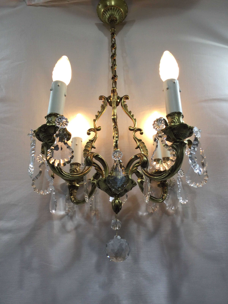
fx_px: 272
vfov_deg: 58.4
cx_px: 114
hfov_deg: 45.4
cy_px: 152
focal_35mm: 31
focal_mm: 3.3
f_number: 2.4
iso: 25
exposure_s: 1/100
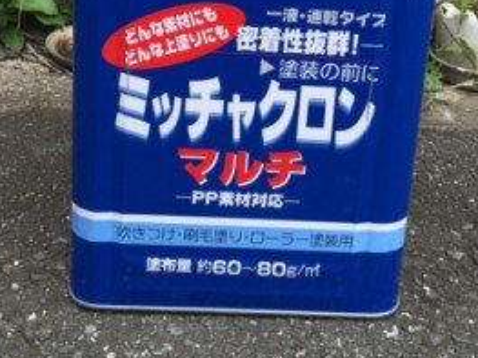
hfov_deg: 33.8
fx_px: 787
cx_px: 234
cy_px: 37
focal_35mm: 57
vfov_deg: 24.9
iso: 32
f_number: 2.2
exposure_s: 1/419
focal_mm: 4.12
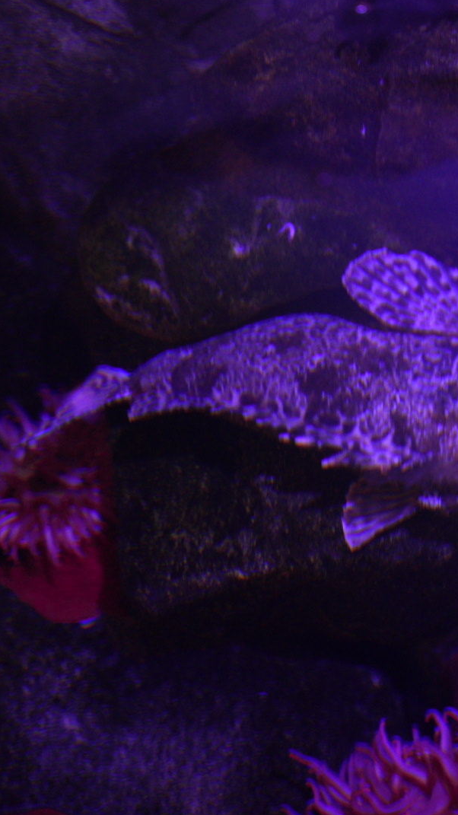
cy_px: 408
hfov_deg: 11.2
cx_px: 418
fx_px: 2310
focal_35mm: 107
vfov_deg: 20.0
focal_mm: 67.6
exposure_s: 1/400
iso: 4000
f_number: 2.8
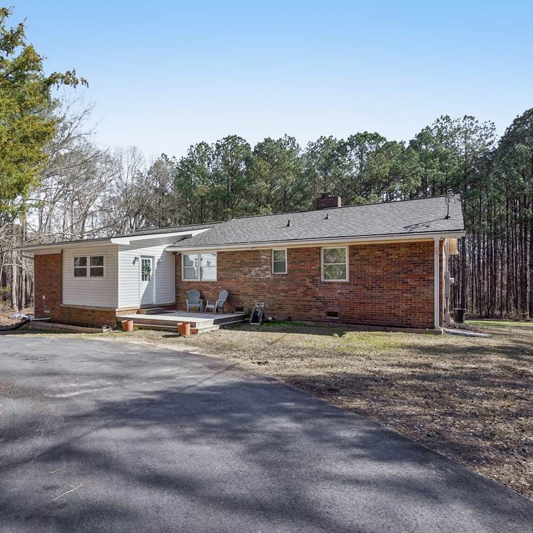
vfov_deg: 72.1
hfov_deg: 70.2
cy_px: 274
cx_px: 181
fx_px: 366
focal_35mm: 21
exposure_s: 1/500
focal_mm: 16
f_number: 8
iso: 100
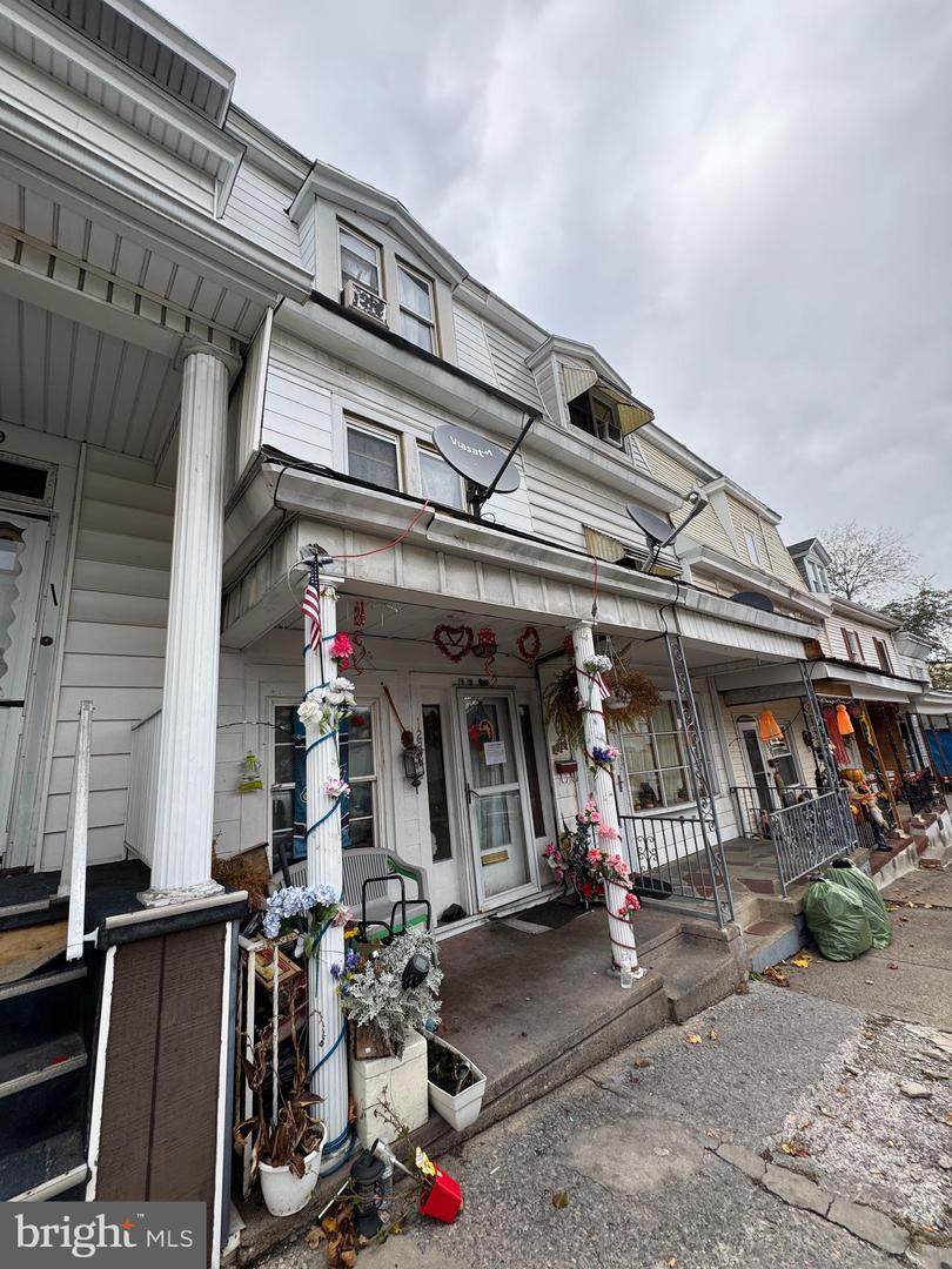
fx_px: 513
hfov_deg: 85.7
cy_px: 634
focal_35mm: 14
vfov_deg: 102.1
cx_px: 476
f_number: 2.2
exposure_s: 1/218
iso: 40
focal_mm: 2.22
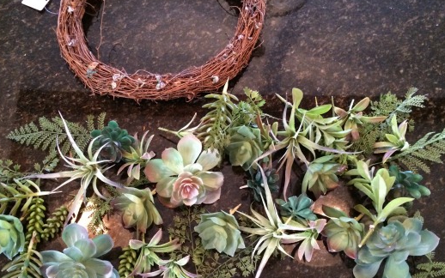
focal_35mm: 36
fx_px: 437
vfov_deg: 35.2
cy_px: 171
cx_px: 201
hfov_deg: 53.9
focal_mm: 4.12
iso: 320
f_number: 2.2
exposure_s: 1/15
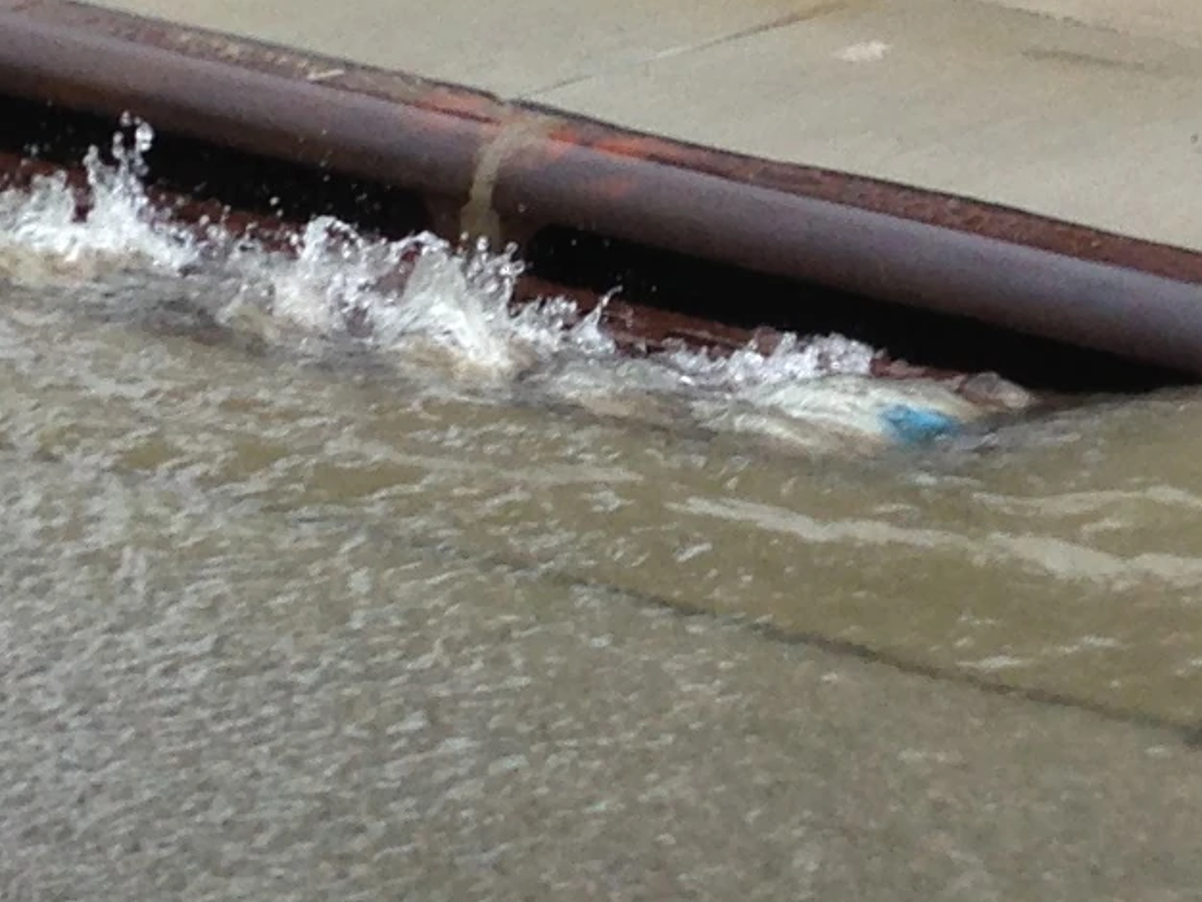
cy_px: 399
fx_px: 5975
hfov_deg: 11.4
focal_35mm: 172
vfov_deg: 8.6
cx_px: 1198
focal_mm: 4.13
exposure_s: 1/488
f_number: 2.4
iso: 50
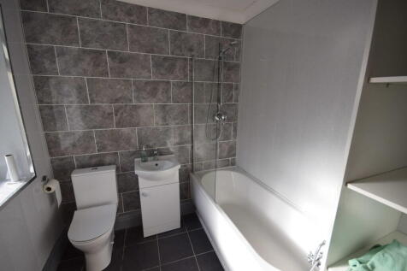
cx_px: 204
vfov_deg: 77.3
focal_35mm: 15
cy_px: 136
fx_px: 170
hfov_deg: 100.4
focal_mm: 10
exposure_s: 1/200
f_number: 7.1
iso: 200
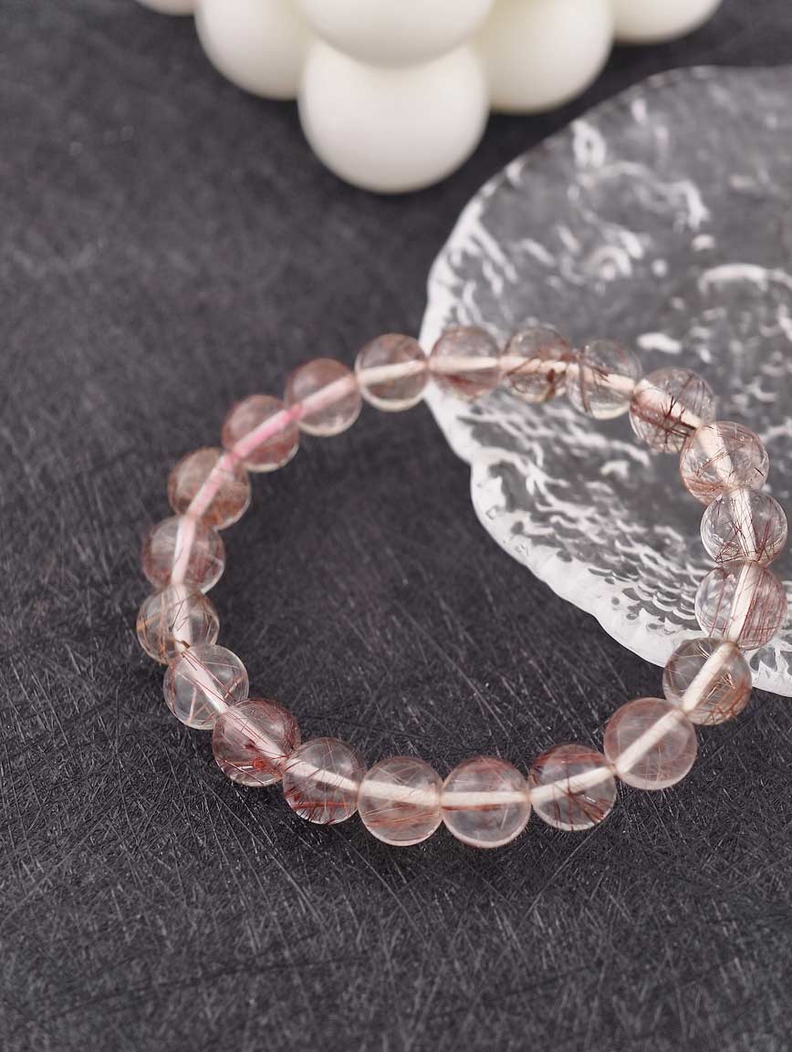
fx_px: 2587
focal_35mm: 85
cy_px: 526
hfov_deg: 17.4
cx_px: 396
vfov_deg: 23.0
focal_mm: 22.48
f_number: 2.67
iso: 125
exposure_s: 1/160
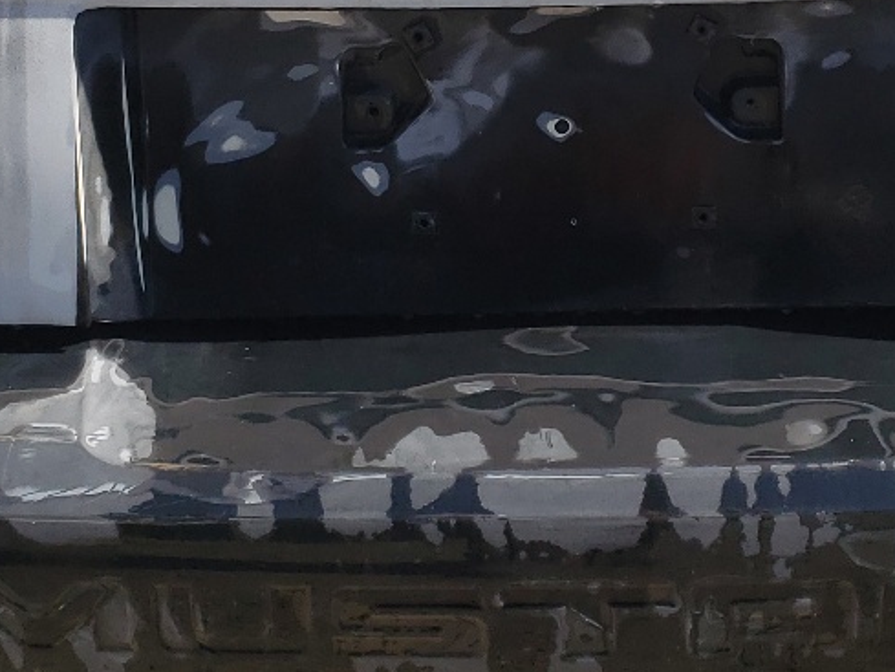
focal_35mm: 85
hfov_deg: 23.0
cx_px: 501
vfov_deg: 17.2
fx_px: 2198
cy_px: 134
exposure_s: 1/2000
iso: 50
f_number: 1.5
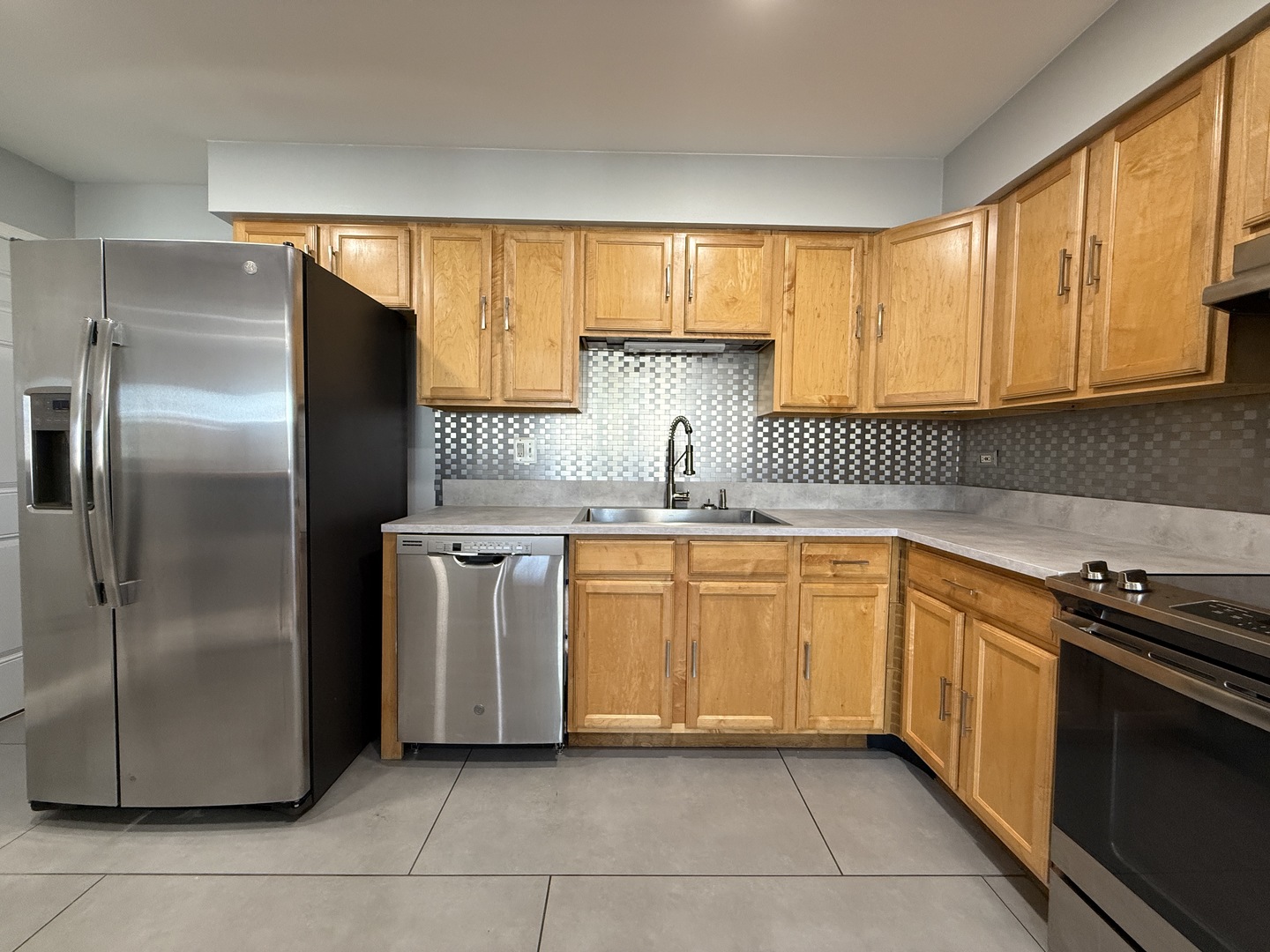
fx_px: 514
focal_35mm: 14
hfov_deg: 102.1
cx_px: 635
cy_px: 476
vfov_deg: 85.7
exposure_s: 1/60
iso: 200
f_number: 2.2
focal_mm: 2.22
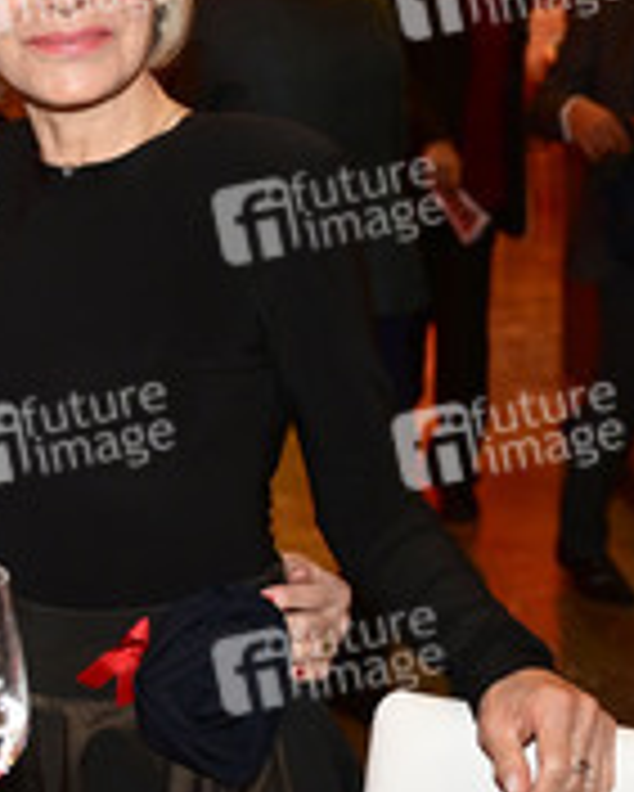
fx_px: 1969
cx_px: -61
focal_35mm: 84
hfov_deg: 17.7
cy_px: 324
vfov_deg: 22.7
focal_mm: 35
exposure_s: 1/200
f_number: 4.5
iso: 1600
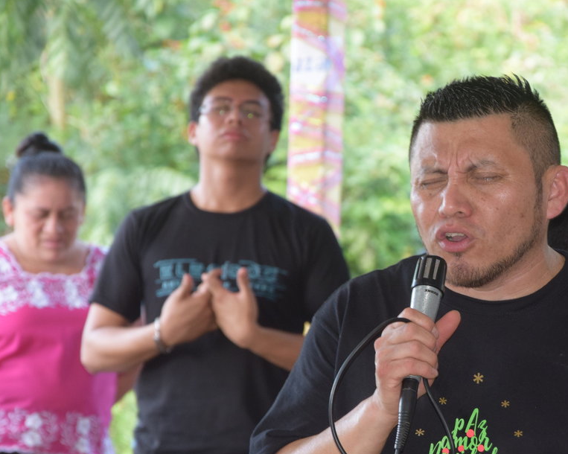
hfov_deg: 8.9
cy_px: 279
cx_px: 440
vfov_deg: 7.1
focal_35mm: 217
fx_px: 3647
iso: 800
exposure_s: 1/80
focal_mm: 98
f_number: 5.6
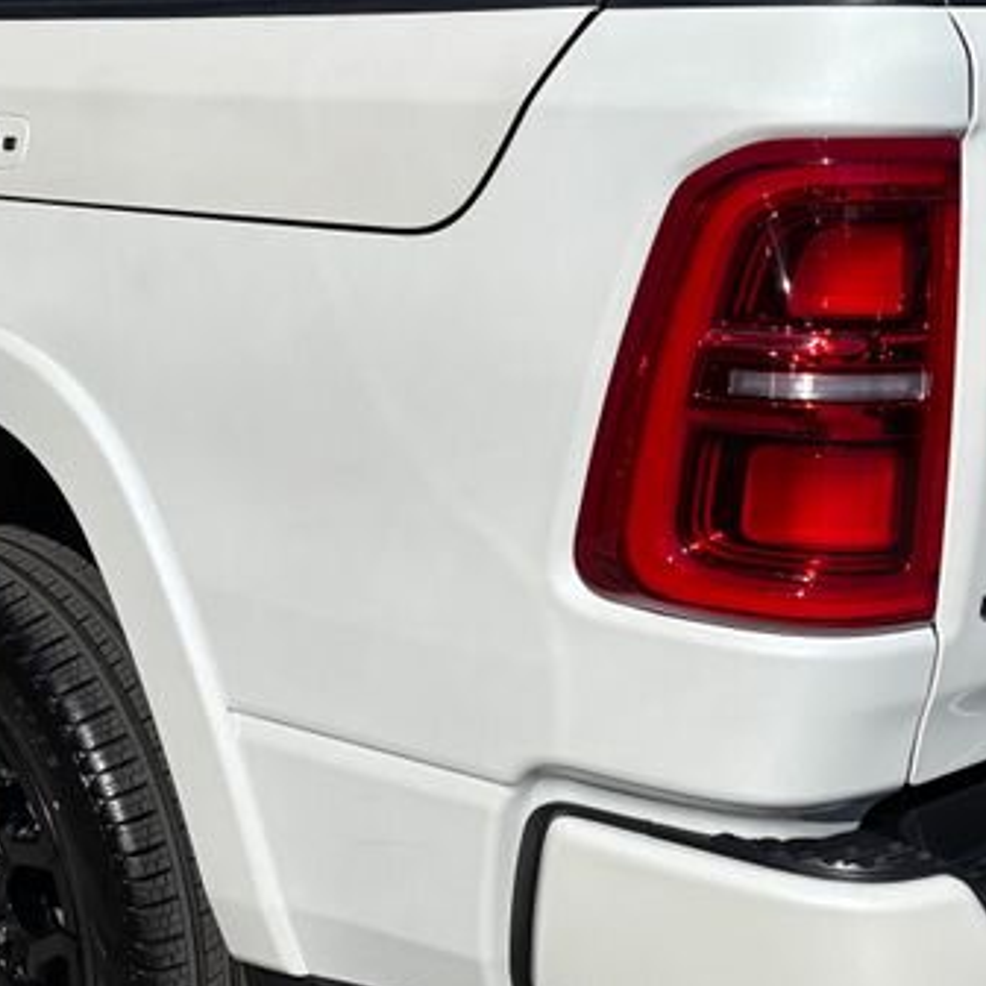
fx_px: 2256
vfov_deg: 24.6
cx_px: 335
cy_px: 364
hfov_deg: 24.5
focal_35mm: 70
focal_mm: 5.96
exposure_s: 1/8333
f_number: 1.6
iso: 50
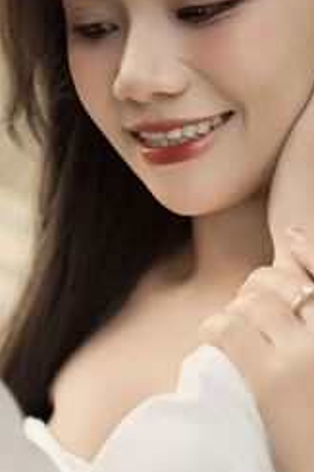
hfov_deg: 6.7
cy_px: 268
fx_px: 2686
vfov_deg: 10.0
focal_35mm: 205
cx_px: 17
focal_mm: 67
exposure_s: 1/320
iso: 800
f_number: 2.8
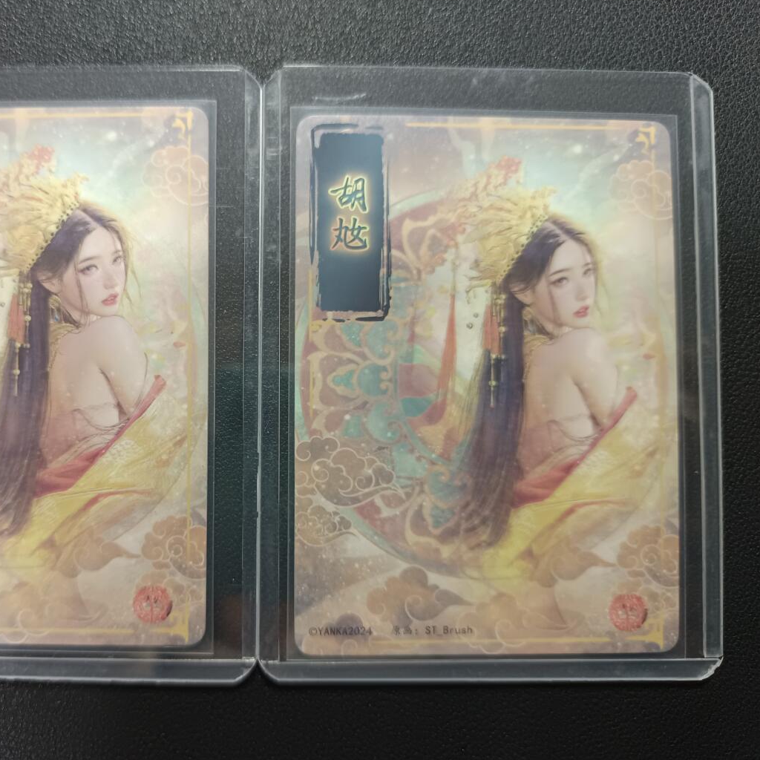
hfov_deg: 54.5
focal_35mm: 29
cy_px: 379
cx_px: 254
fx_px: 720
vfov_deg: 55.6
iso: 1179
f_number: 1.7
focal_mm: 5.31
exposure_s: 1/33.3
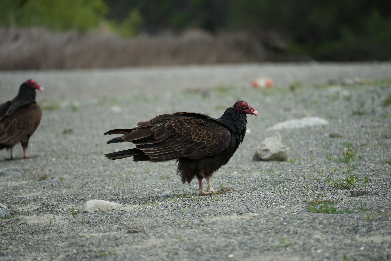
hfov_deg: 6.9
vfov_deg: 4.6
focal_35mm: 300
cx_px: 196
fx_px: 3258
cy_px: 130
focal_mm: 300
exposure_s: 1/2000
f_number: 7.1
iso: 1250
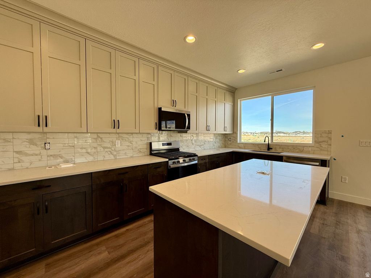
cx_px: 186
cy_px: 139
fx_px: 150
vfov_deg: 85.7
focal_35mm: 14
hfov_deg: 102.1
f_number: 2.2
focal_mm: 2.22
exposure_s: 1/176
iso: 64
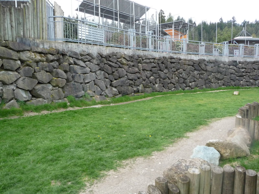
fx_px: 224
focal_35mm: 30
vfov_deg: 46.8
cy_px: 97
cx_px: 130
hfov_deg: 60.0
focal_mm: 5
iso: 320
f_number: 3.4
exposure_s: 1/500
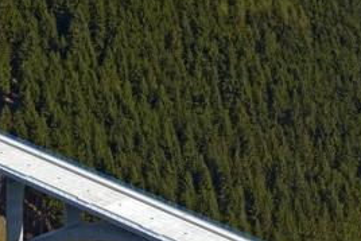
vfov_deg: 7.2
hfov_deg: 10.7
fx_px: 1916
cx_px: 251
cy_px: 261
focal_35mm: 191
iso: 100
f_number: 5
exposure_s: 1/1000
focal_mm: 50
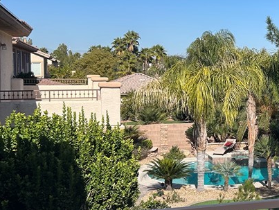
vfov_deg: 22.3
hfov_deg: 28.0
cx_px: 264
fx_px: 532
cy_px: 97
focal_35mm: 66
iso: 50
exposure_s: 1/5587
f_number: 1.5
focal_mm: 5.7
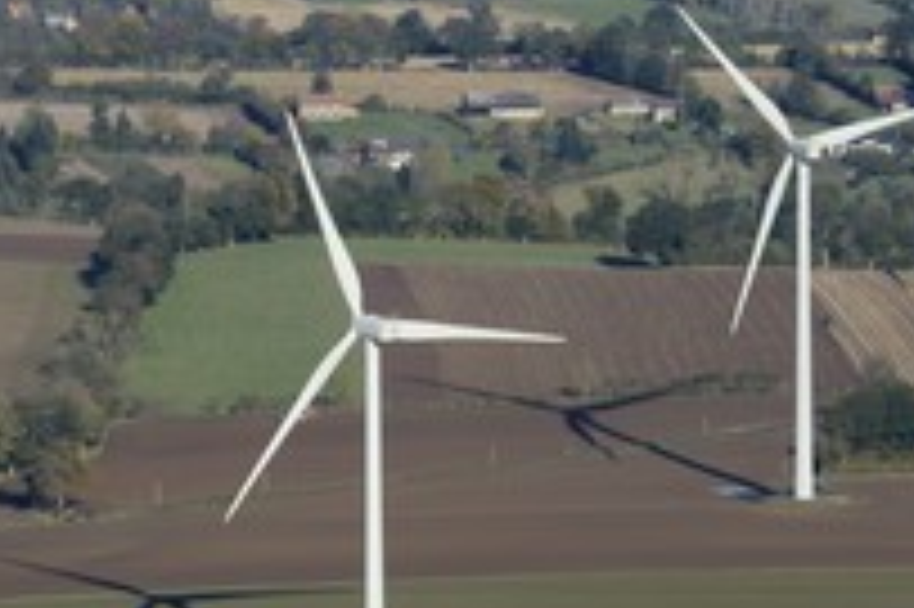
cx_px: 462
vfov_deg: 3.5
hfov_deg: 5.2
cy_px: 297
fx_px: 9995
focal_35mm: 394
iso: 400
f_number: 9
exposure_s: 1/1000
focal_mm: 190
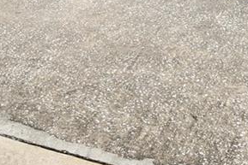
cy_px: -239
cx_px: 94
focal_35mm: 83
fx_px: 572
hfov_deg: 24.4
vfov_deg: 12.6
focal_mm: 10
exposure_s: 1/500
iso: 100
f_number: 7.1
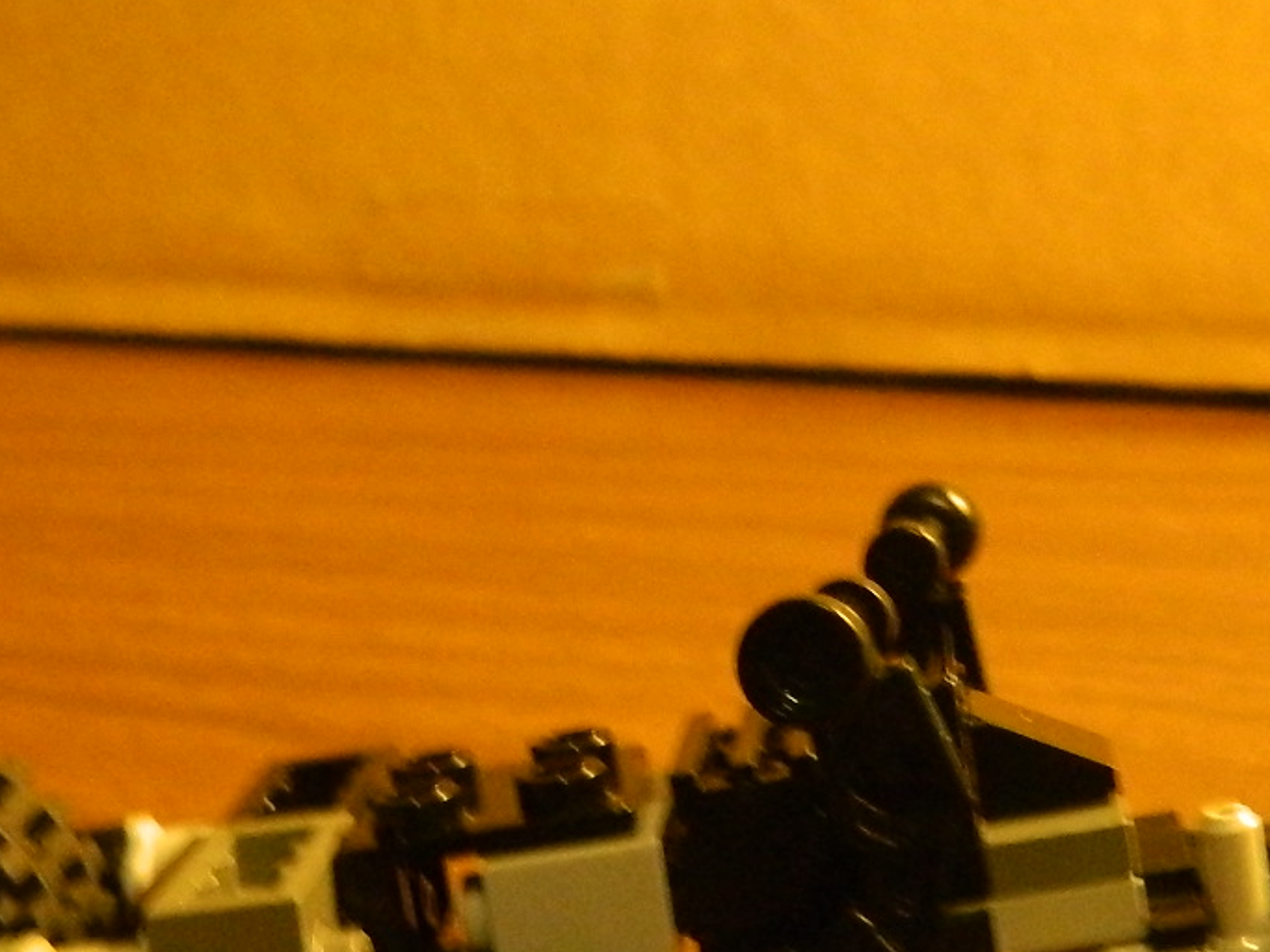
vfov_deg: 19.6
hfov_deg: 25.7
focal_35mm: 75
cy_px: 571
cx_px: 926
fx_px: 2751
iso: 400
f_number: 3.1
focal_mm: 4.5
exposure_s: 1/15
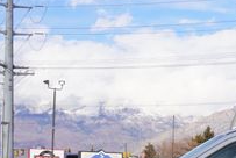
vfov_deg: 8.9
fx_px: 991
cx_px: 337
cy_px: 234
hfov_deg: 13.0
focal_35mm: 151
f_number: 11
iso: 100
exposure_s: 1/125
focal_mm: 32
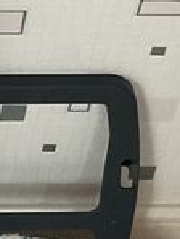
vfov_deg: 9.9
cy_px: -122
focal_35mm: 194
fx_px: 1343
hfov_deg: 7.4
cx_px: -169
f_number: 1.8
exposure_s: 1/60
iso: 250
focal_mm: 3
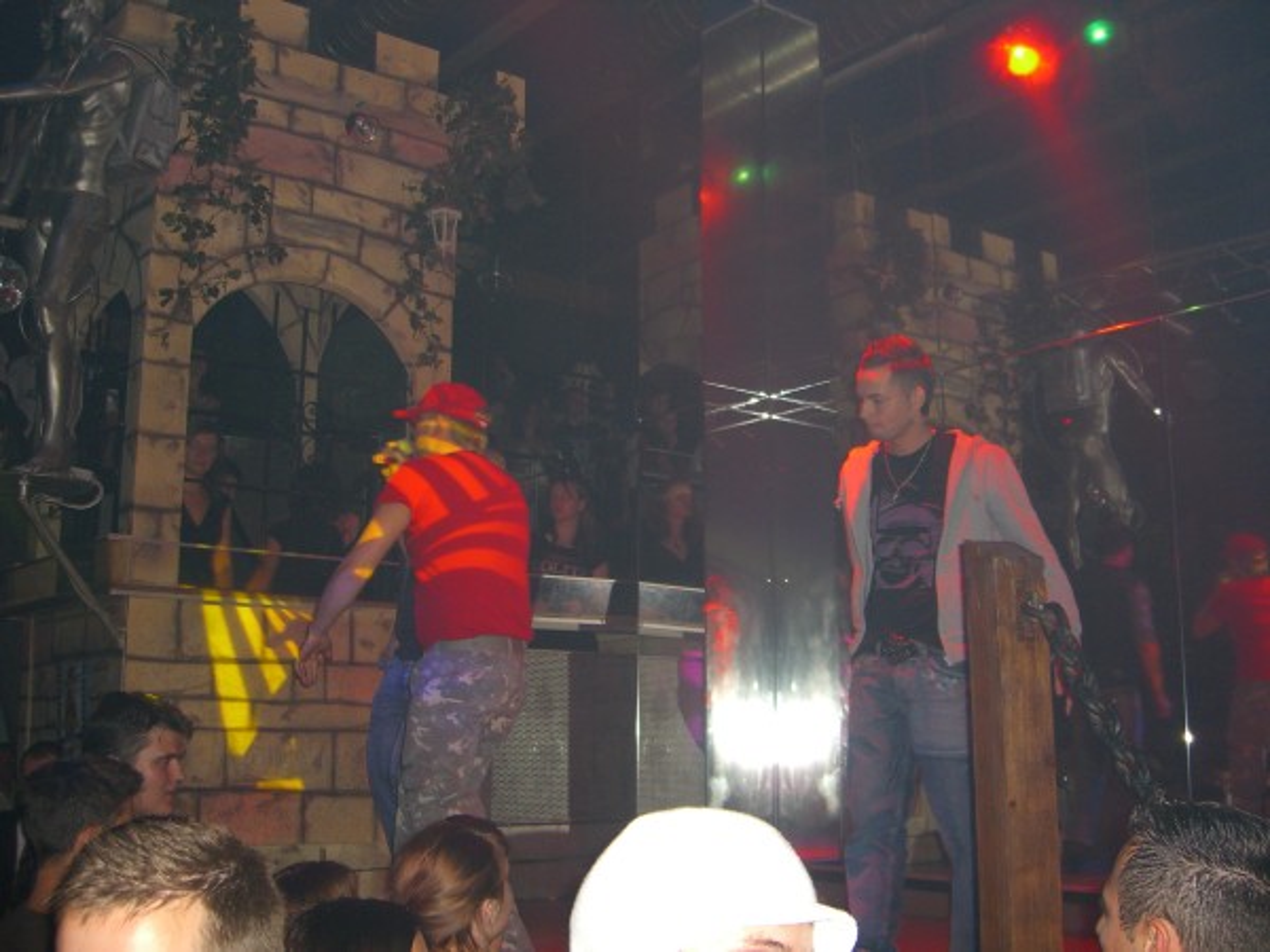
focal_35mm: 38
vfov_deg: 37.7
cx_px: 635
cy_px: 476
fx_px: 1394
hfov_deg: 49.0
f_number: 2.8
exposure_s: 1/60
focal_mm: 7.9
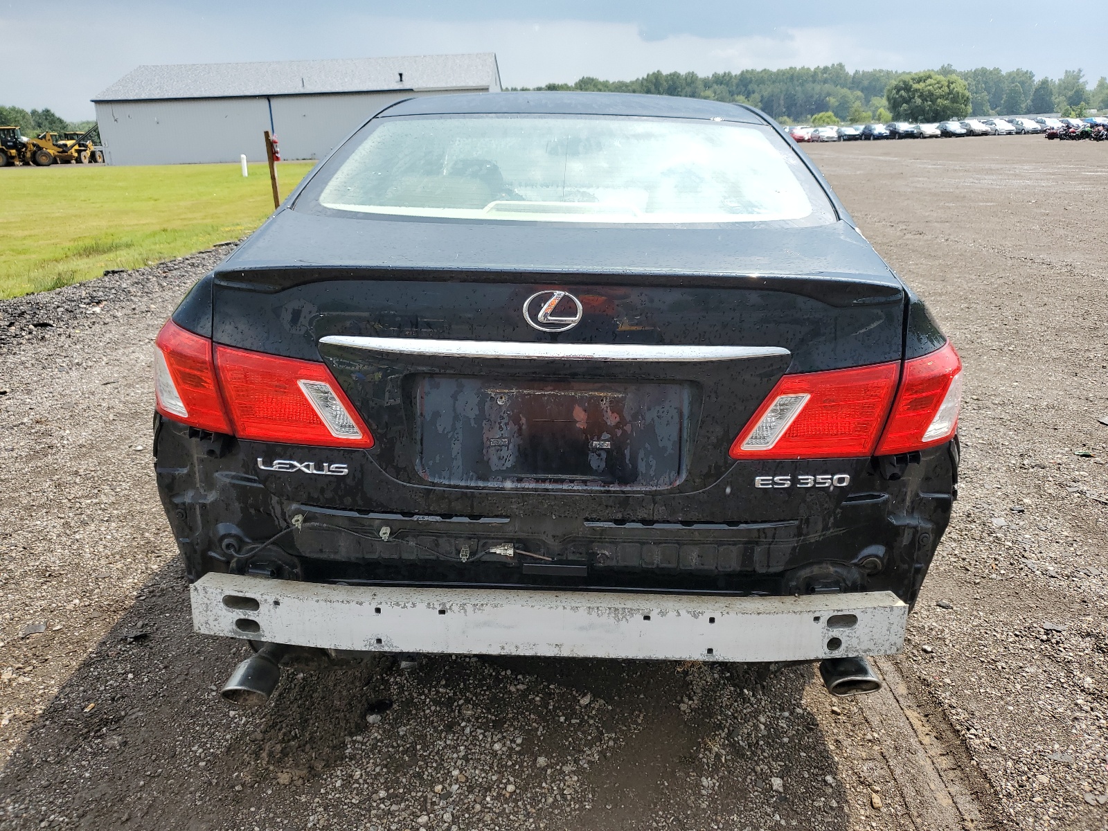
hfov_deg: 67.3
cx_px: 554
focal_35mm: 26
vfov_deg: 53.1
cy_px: 416
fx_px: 832
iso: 50
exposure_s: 1/2000
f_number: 1.5
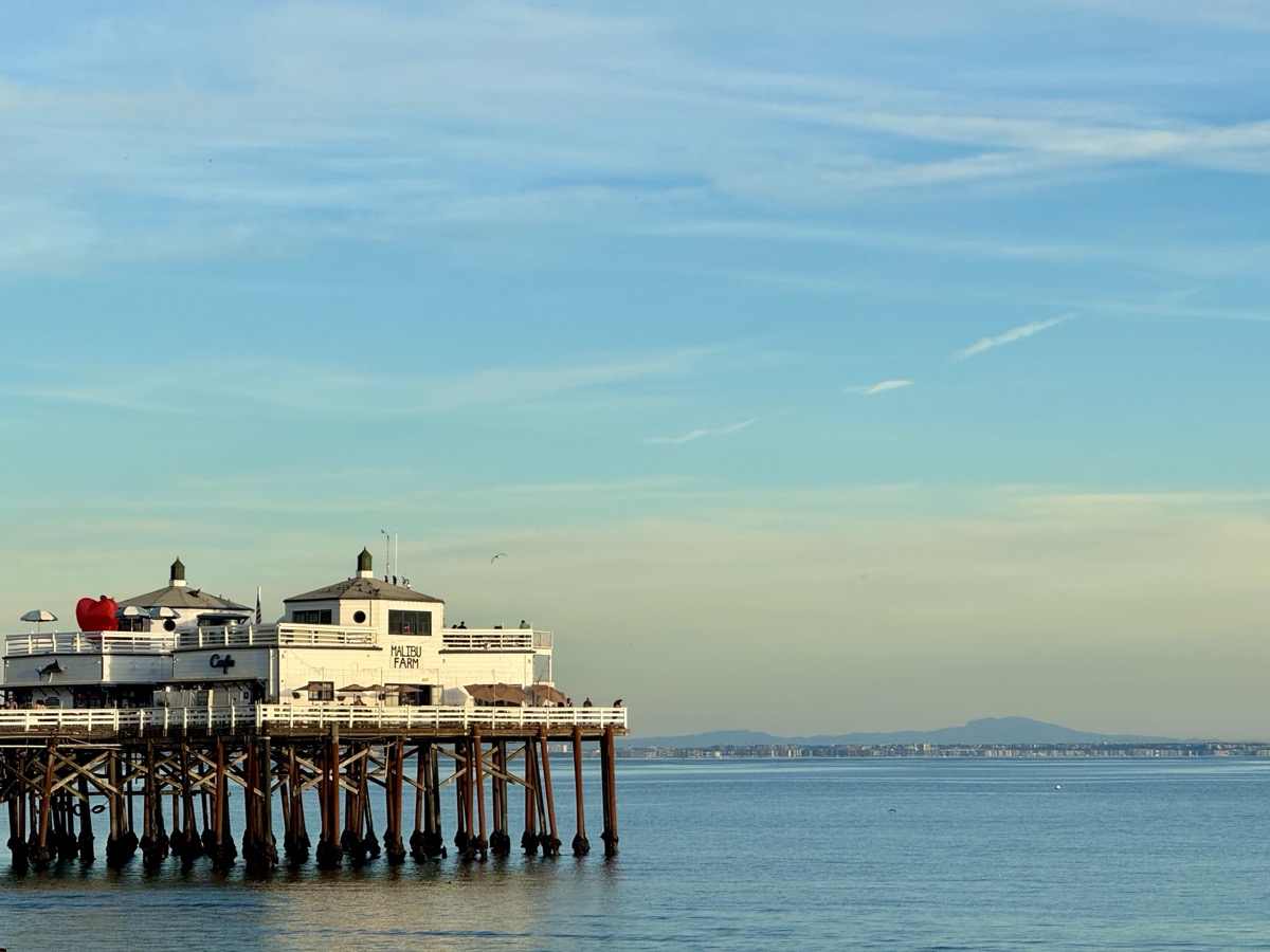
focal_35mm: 120
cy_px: 476
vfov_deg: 12.3
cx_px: 635
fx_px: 4403
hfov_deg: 16.4
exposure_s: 1/860
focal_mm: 15.66
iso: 50
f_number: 2.8
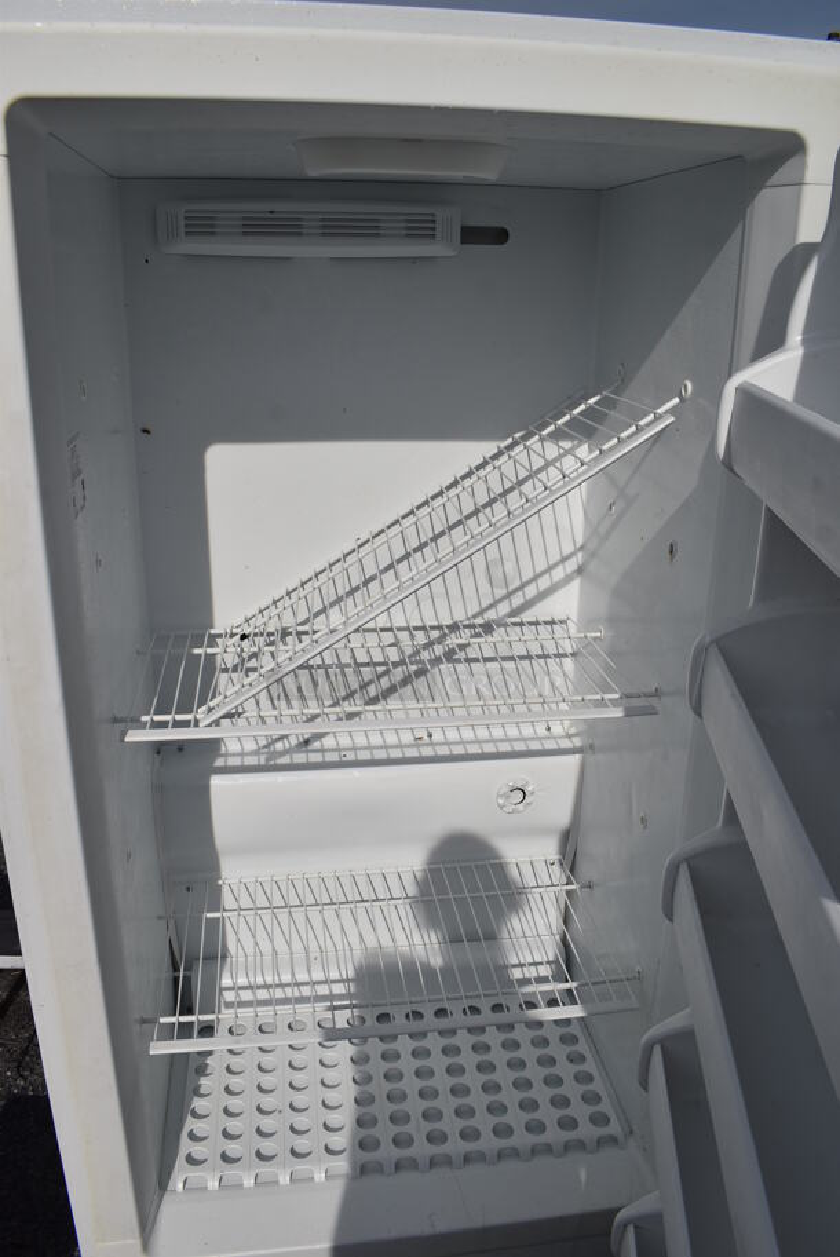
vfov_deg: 67.3
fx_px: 943
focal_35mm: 27
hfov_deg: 48.0
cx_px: 420
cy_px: 628
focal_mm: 18
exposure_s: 1/1250
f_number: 10
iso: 200
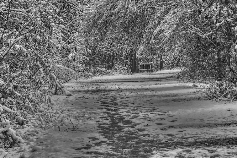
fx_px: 1607
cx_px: 140
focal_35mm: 244
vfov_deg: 5.6
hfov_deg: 8.4
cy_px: 50
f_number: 8
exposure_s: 1/125
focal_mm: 85
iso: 180
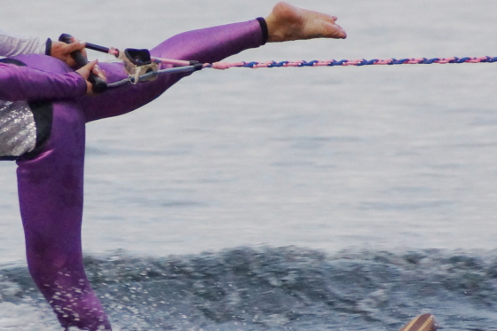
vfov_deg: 2.1
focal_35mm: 669
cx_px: 87
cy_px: 188
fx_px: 9233
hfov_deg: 3.1
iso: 800
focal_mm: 250
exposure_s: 1/400
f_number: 6.3
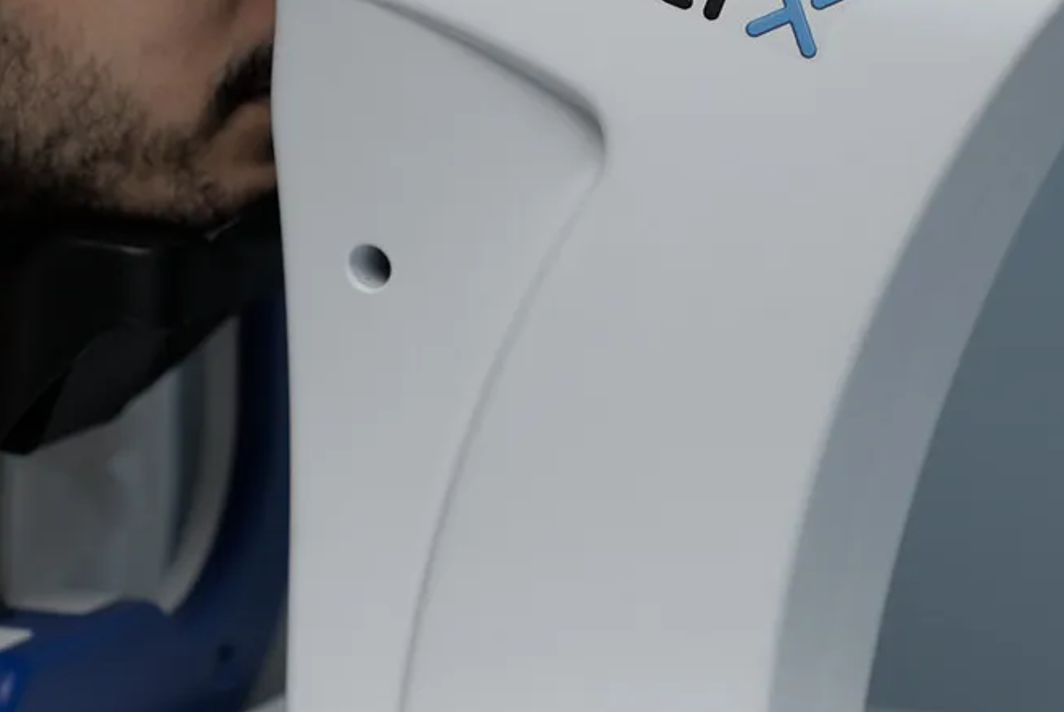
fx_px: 3818
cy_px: 333
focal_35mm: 129
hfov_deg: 15.8
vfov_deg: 10.7
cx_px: 289
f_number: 2.2
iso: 160
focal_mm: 40
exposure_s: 1/320
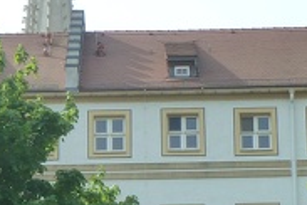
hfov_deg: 8.8
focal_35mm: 234
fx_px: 1995
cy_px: 247
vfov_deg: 5.8
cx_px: 52
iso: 125
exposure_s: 1/400
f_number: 3.8
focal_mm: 8.5
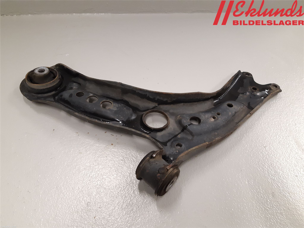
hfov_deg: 67.3
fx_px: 228
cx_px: 152
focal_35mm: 26
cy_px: 114
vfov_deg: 53.1
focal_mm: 3.93
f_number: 1.7
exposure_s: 1/50
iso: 160
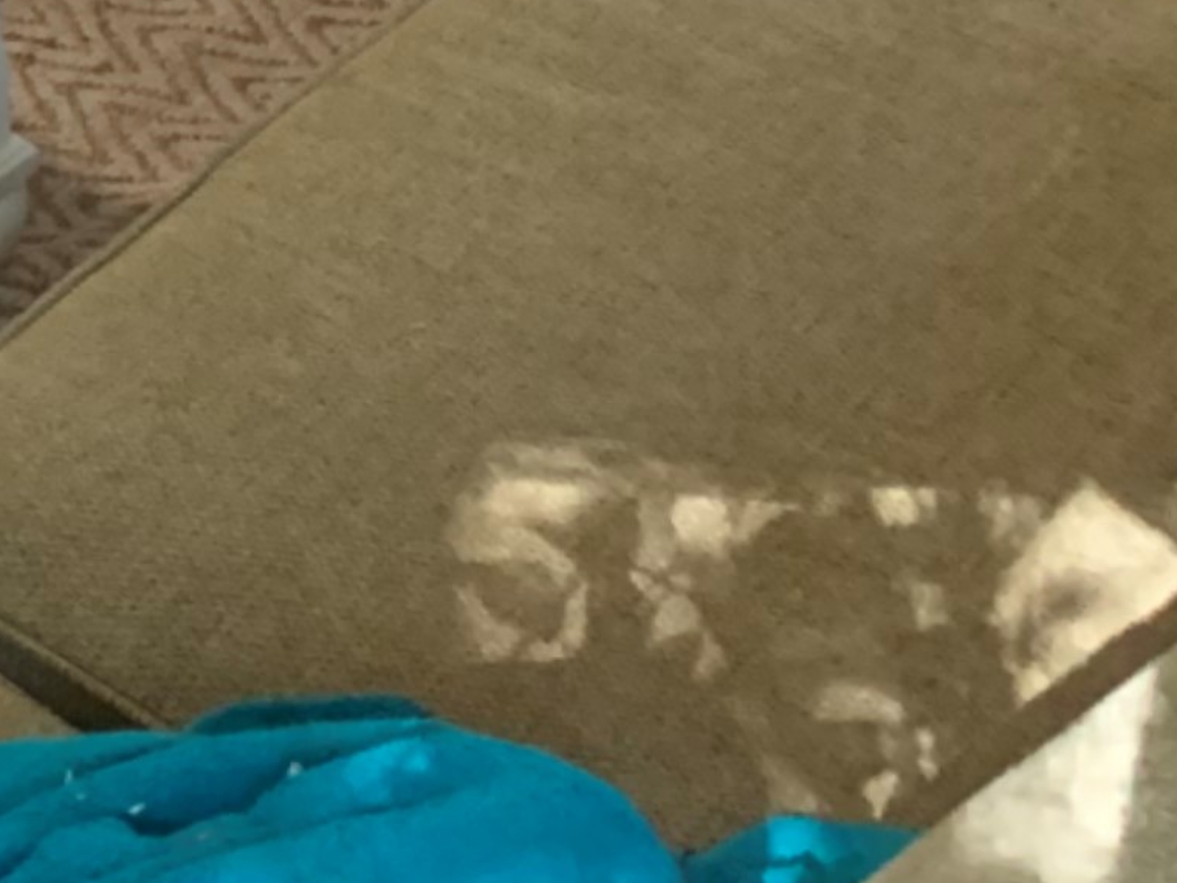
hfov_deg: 13.2
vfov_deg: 9.6
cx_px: -750
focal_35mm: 138
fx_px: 4692
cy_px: -1221
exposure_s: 1/40
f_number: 1.8
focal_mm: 4.25
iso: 400
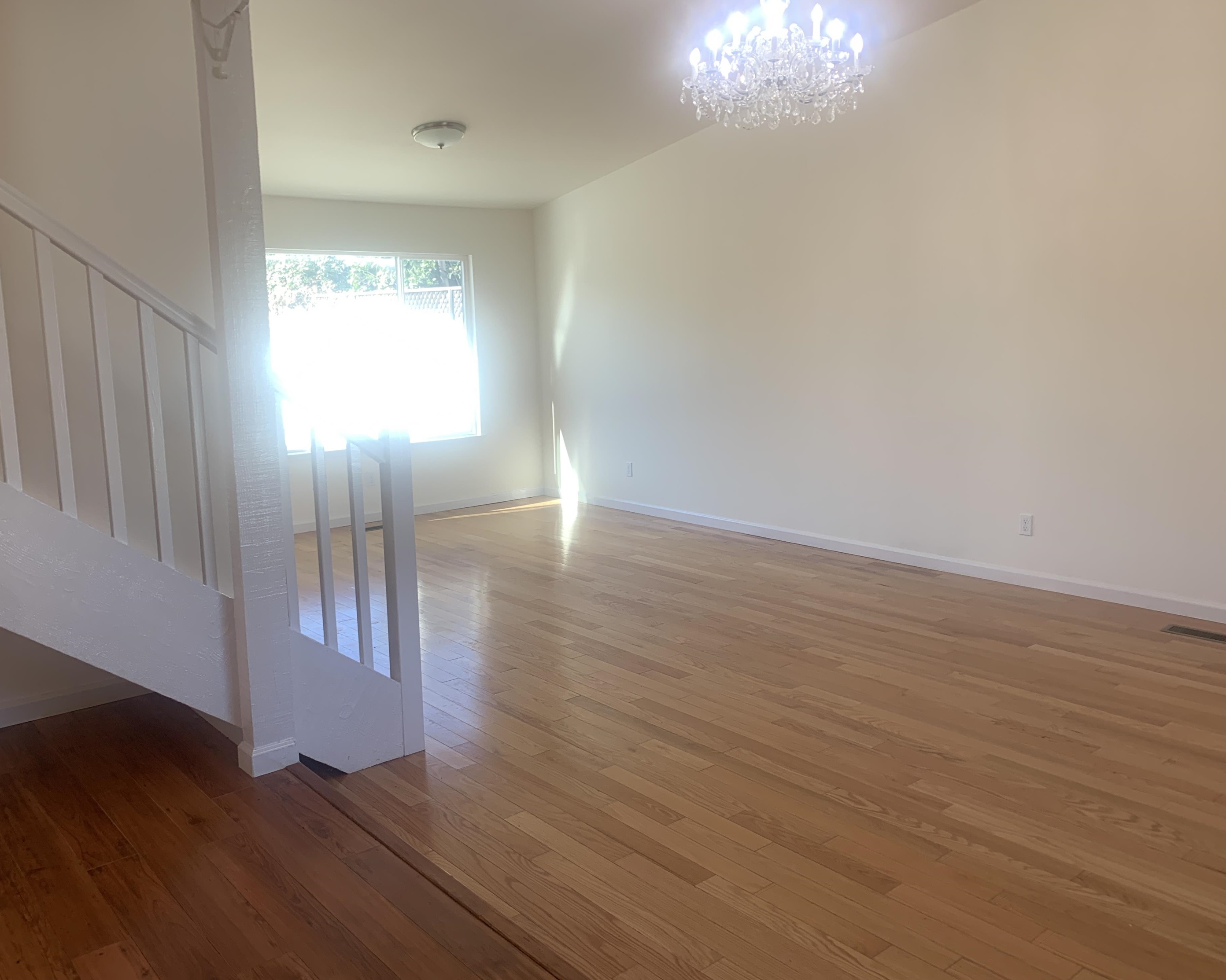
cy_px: 476
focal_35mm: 28
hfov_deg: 62.2
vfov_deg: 51.5
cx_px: 604
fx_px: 1016
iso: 25
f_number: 1.8
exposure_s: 1/120
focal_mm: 4.25
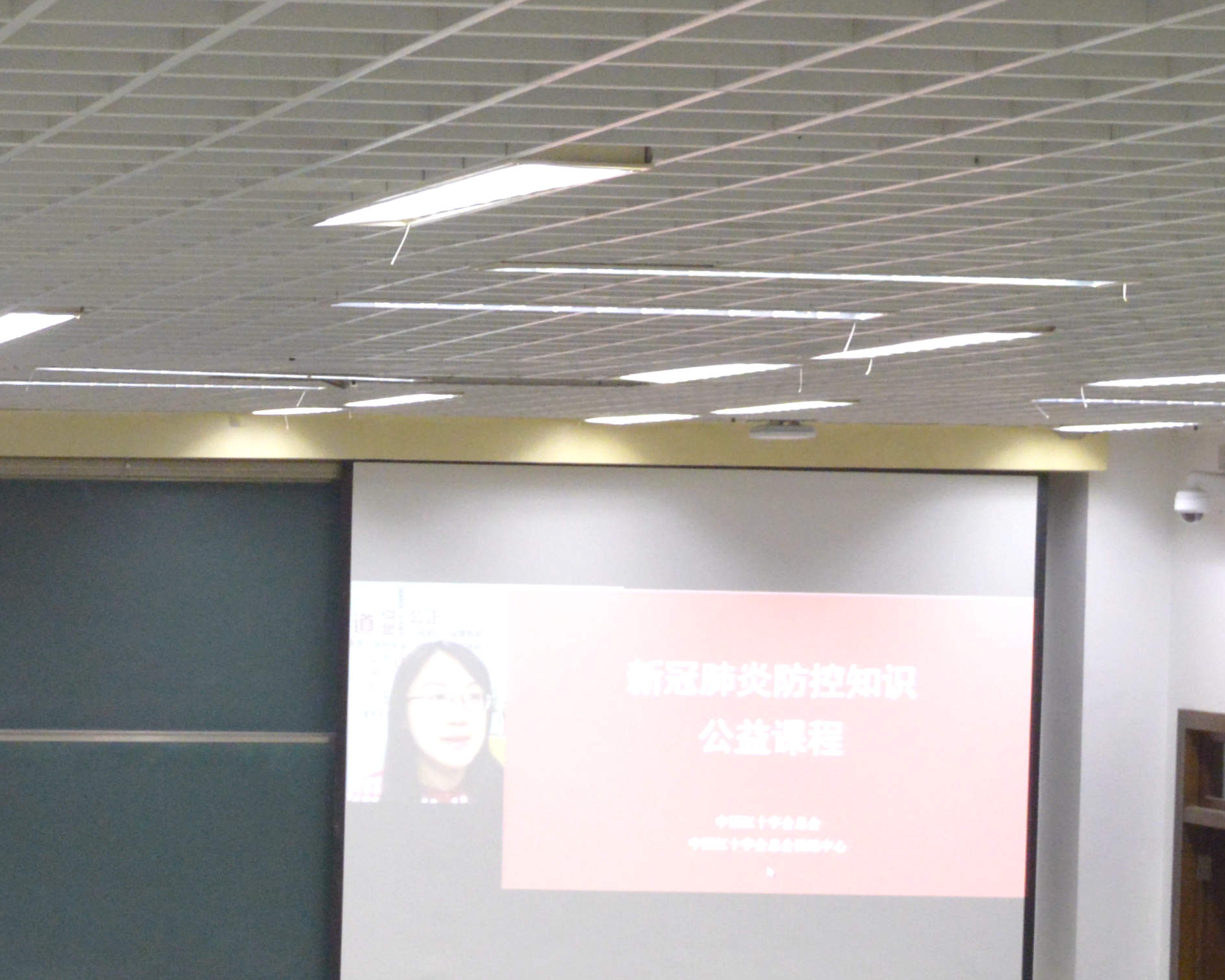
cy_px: 784
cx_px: -455
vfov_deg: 14.7
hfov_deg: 17.1
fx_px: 3785
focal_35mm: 104
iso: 1800
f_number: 8
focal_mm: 25
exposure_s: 1/40
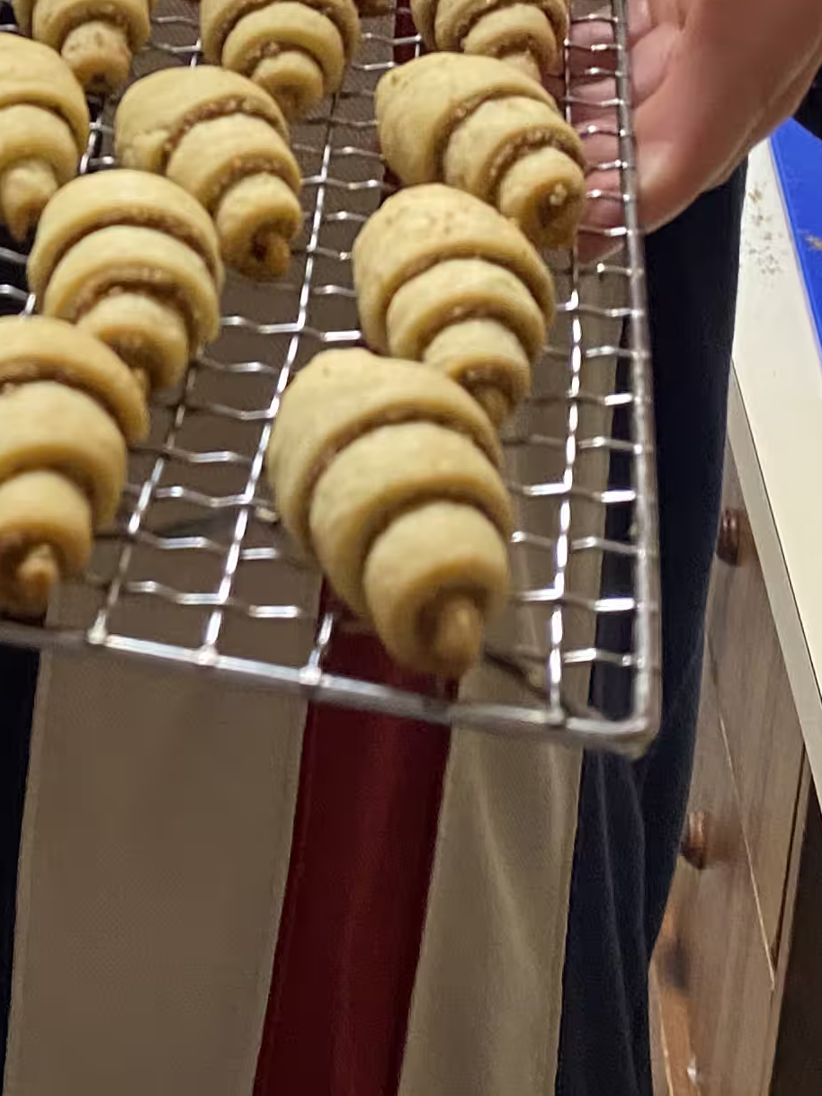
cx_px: -327
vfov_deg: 21.2
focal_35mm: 86
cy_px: -223
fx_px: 2723
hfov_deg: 16.0
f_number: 1.8
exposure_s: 1/50
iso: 250
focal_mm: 4.25
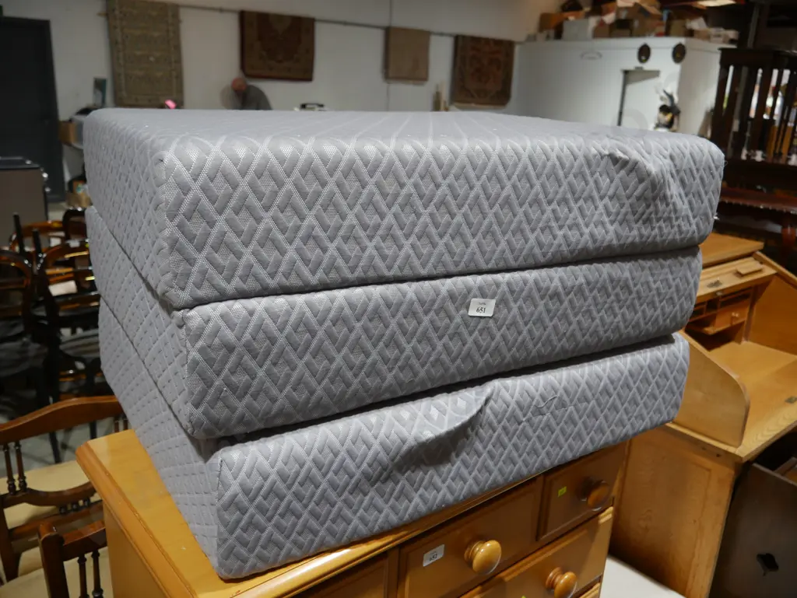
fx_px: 645
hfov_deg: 63.4
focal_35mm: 28
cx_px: 398
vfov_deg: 49.8
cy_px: 299
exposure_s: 1/60
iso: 250
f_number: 3.5
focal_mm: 14
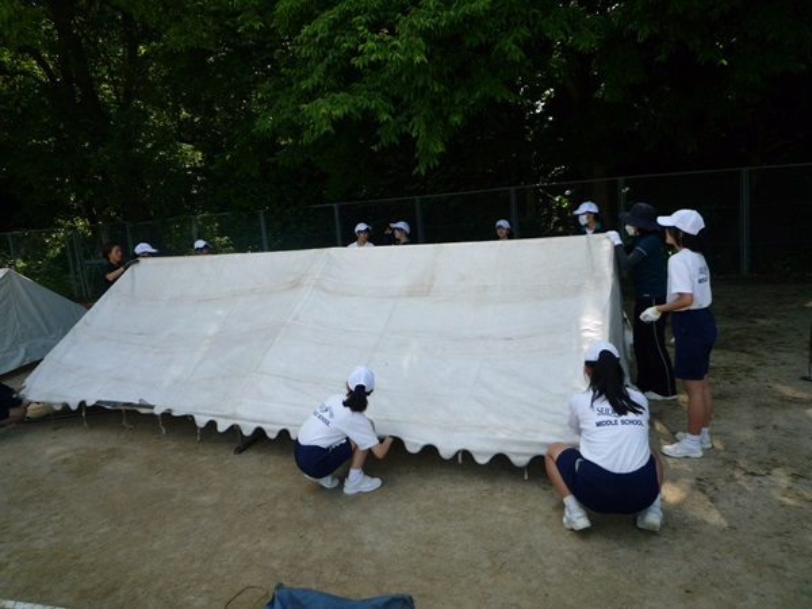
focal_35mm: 25
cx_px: 406
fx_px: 586
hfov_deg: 69.4
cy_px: 304
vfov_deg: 54.9
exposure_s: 1/500
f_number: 2.8
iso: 100
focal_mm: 4.4
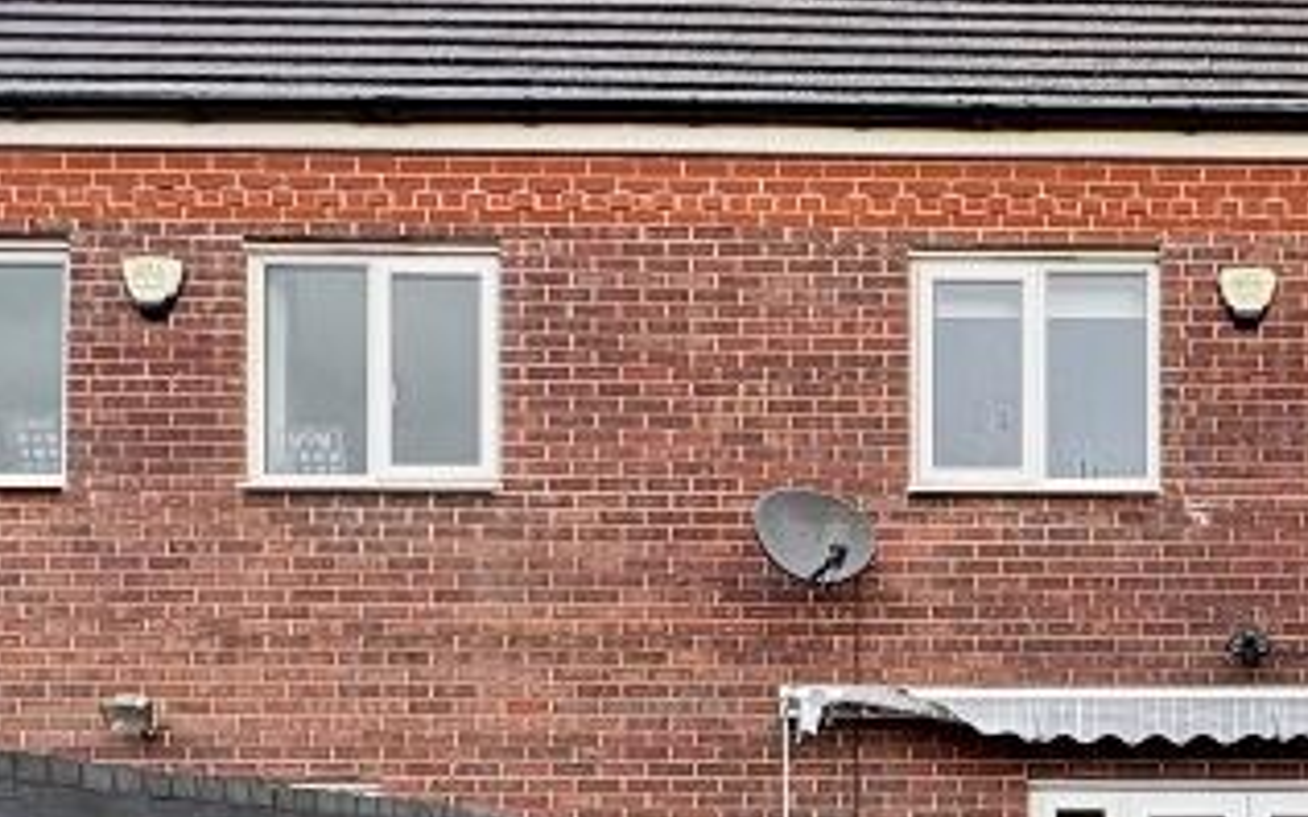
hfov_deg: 37.7
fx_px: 1711
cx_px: 1283
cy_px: 961
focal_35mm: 48
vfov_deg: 24.5
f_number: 2.2
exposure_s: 1/235
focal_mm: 2.22
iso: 64
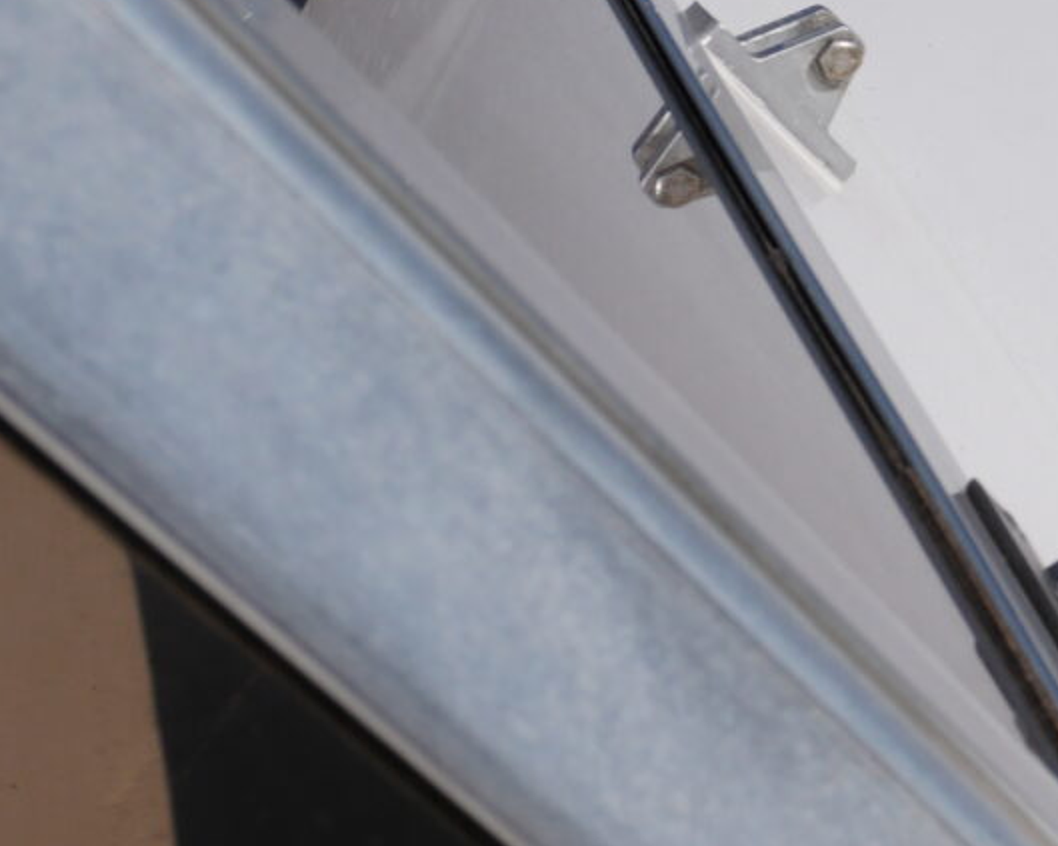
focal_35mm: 112
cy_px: -201
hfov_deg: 14.7
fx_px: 3499
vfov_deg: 13.4
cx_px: 1984
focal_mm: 21
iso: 100
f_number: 10
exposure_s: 1/500
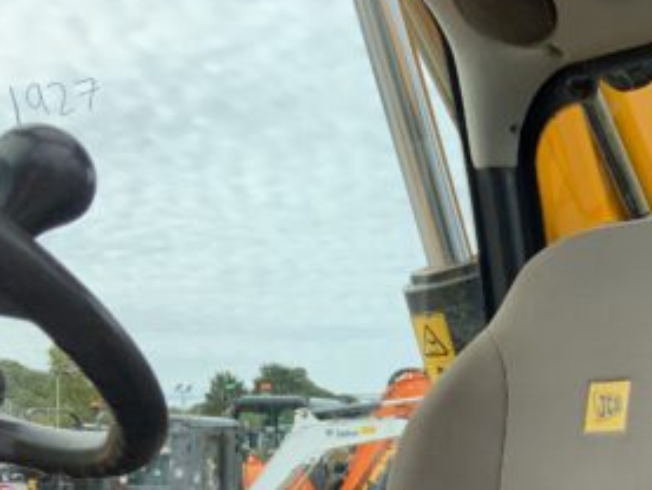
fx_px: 1263
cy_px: 492
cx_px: 612
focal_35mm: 67
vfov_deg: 21.2
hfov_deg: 27.7
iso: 16
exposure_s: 1/719
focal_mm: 3
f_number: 1.8
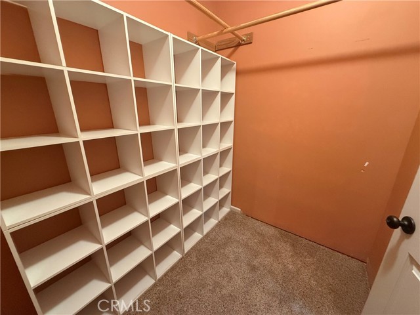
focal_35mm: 14
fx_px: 170
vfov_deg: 85.7
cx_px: 210
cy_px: 158
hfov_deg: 102.1
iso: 500
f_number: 2.2
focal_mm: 2.22
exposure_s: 1/60
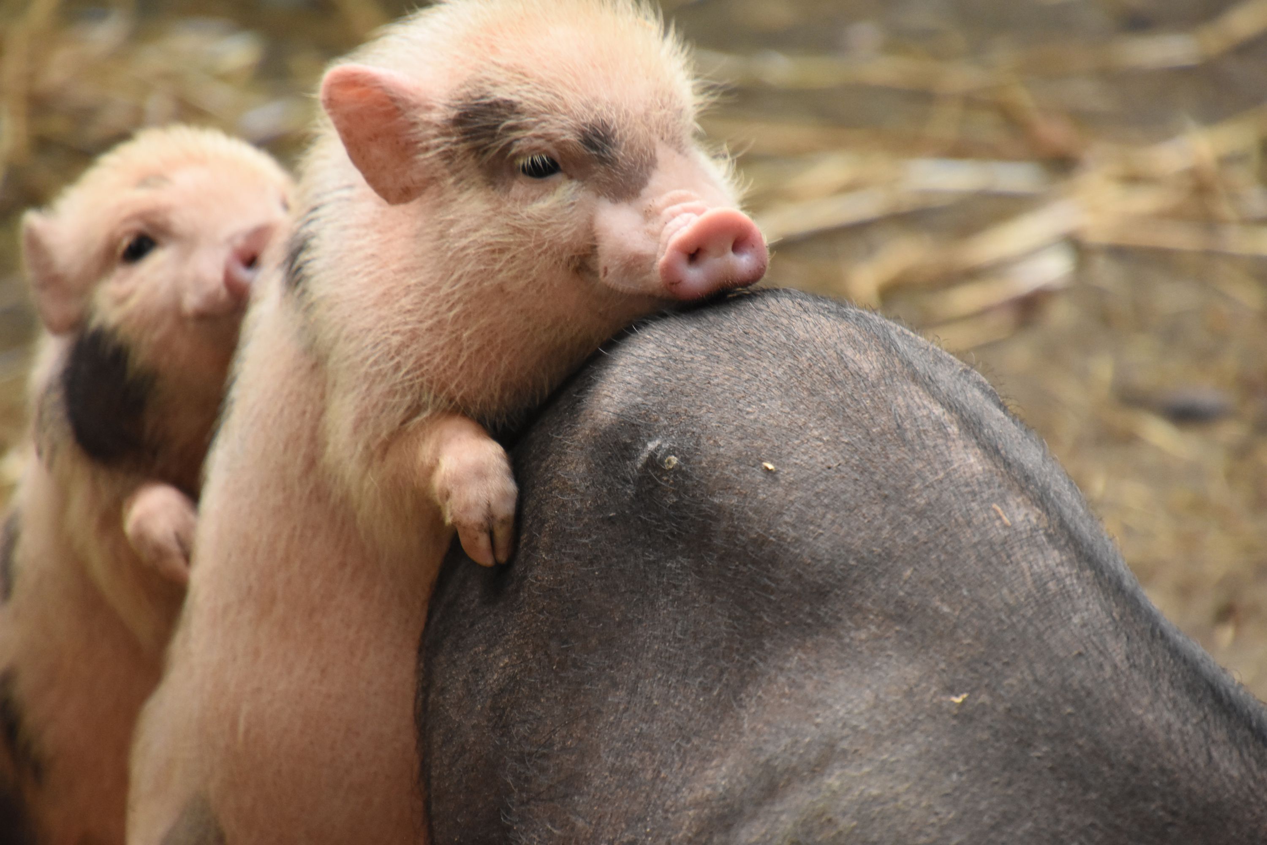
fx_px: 15836
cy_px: 422
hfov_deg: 4.6
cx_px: 634
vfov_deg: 3.1
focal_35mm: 450
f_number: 6.3
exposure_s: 1/320
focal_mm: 300
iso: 2500
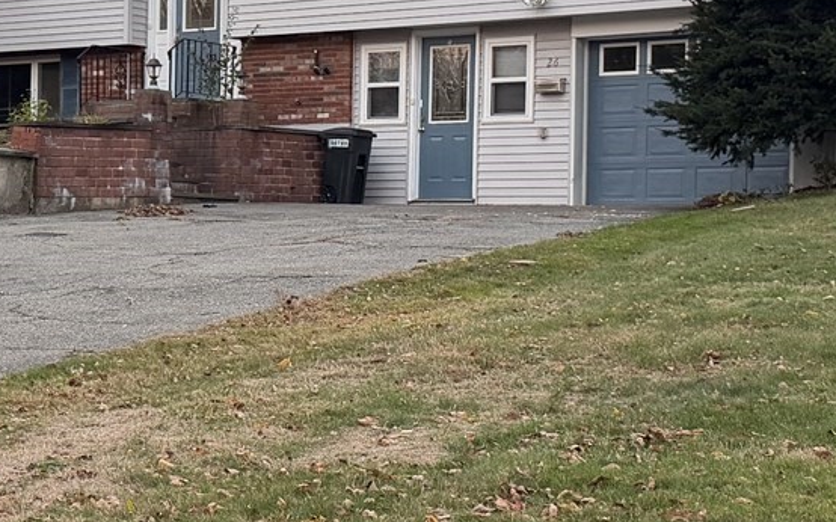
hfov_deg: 22.1
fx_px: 2141
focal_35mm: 94
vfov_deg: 13.9
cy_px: 234
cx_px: 341
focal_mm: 6.76
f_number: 1.78
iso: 160
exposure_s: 1/121
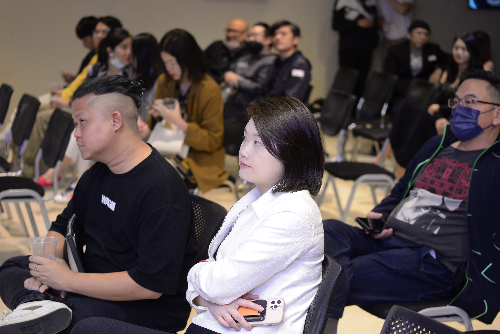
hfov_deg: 28.8
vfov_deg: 19.5
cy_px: 167
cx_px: 250
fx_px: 973
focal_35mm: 70
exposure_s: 1/125
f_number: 4
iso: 800
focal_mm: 70
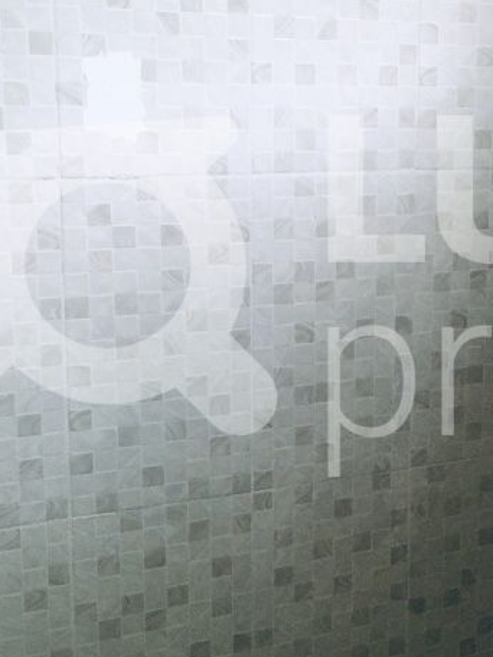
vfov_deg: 31.7
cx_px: 389
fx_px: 1158
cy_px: 297
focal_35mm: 61
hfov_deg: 23.7
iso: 125
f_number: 2.2
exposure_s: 1/30
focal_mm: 4.15
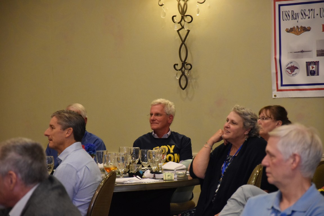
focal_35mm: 158
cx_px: 162
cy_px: 108
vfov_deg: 8.7
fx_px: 1417
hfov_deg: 13.0
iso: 2000
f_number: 5.6
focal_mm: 105
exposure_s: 1/60
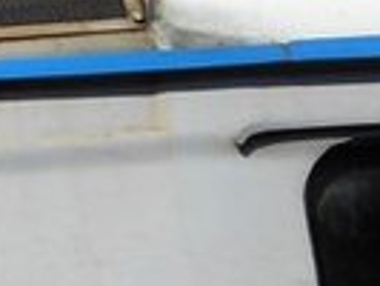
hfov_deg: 6.4
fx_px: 3230
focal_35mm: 294
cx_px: -569
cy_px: -379
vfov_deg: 4.9
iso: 80
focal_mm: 8.8
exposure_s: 1/640
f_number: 4.5
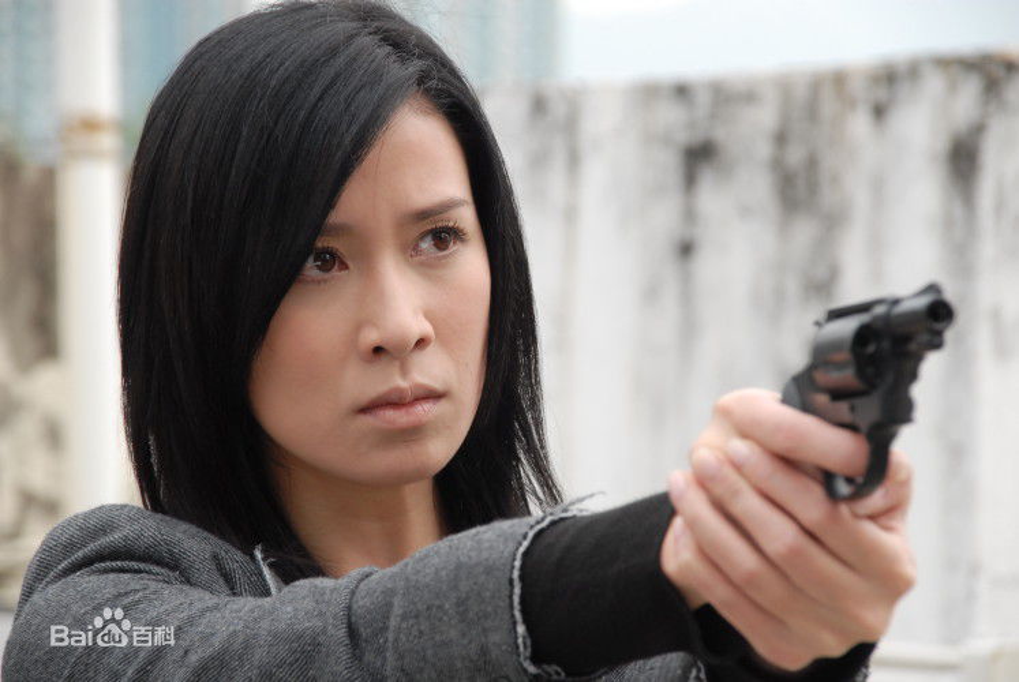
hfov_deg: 11.0
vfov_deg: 7.3
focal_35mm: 188
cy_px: 341
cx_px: 510
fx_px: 5313
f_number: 8
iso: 400
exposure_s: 1/250
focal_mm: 125
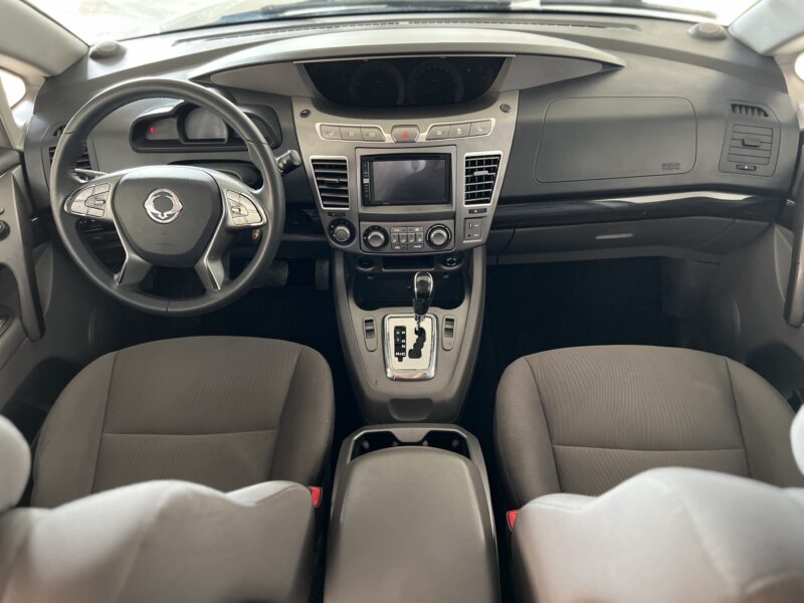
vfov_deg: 53.1
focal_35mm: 26
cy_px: 302
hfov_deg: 67.3
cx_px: 402
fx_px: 604
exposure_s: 1/43
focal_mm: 5.7
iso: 500
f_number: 1.5
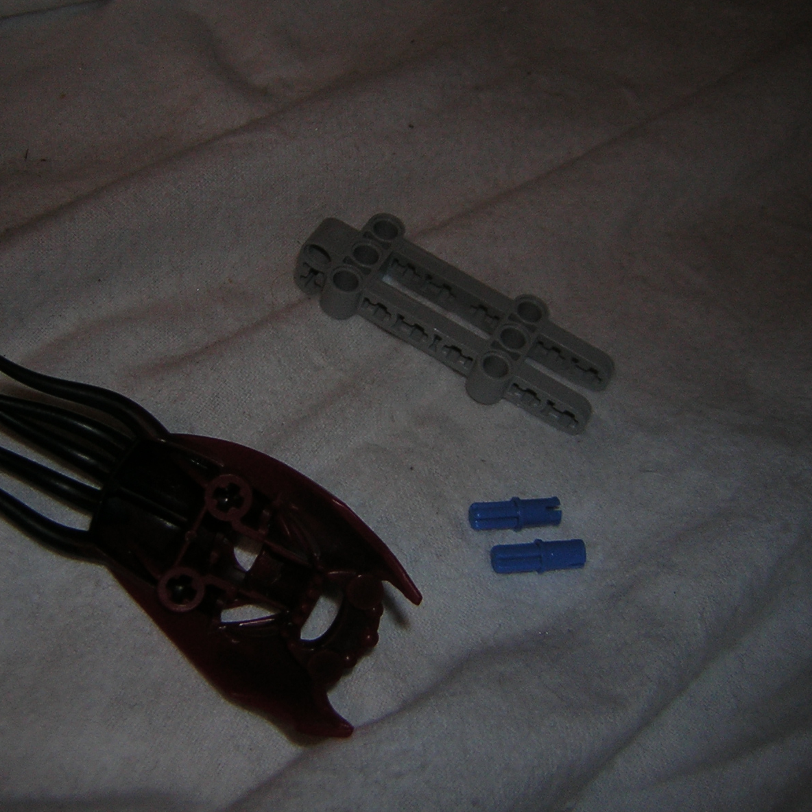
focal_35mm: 43
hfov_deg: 39.1
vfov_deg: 39.2
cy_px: 409
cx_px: 377
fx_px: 1141
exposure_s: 1/60.1
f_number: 2.6
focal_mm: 4.7
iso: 50
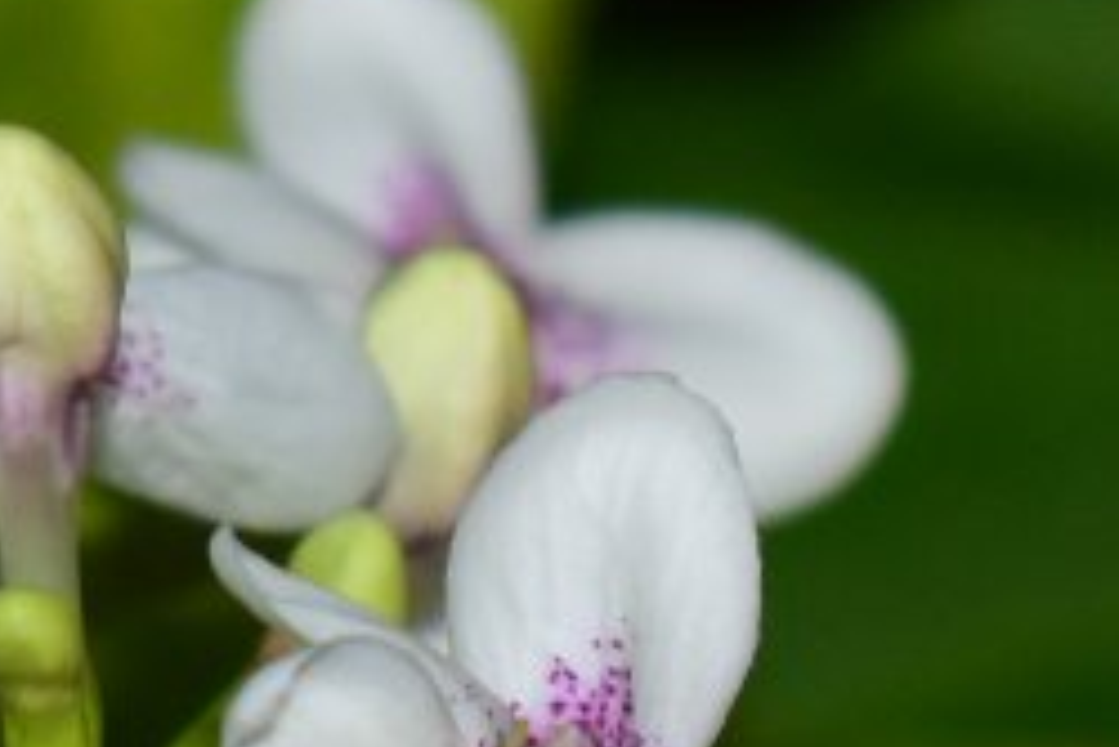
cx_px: -1262
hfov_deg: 3.9
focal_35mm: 528
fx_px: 16427
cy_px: 530
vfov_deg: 2.6
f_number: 5.6
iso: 720
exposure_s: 1/200
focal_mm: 55
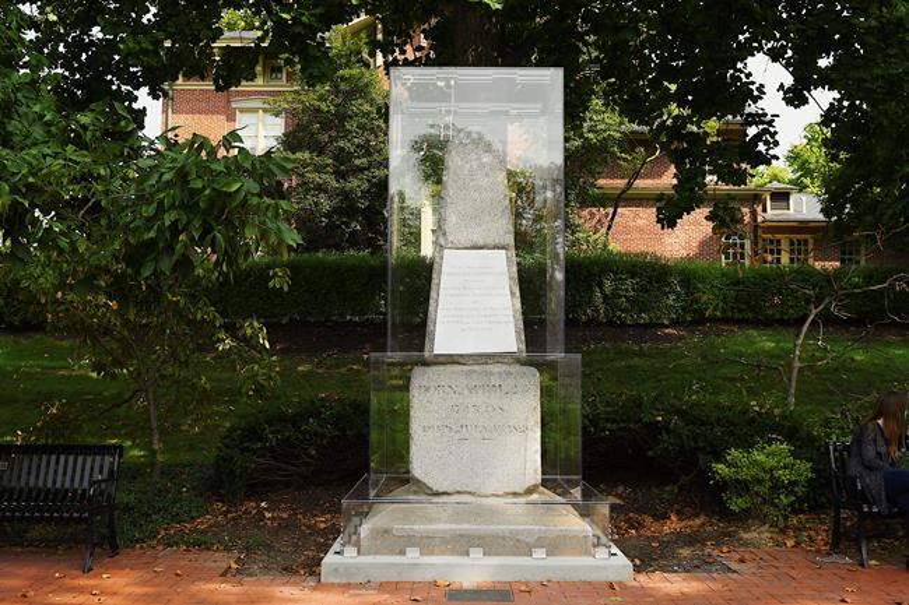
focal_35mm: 36
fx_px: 909
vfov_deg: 36.9
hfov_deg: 53.1
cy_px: 302
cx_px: 454
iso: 200
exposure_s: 1/640
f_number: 4.5
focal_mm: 24
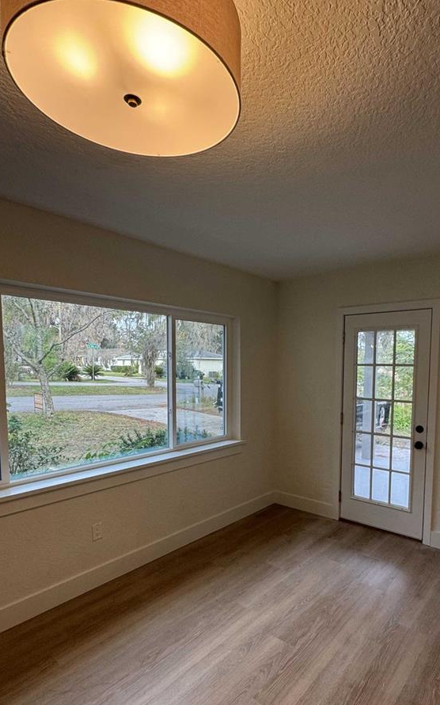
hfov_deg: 59.0
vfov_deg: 84.6
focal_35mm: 20
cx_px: 269
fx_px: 384
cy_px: 398
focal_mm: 2.22
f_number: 2.2
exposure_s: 1/120
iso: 160
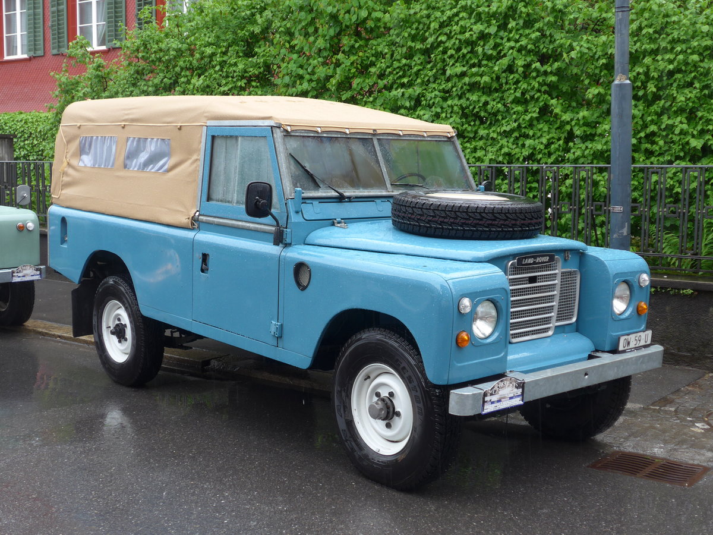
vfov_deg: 31.5
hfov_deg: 41.2
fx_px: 947
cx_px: 356
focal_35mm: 46
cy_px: 268
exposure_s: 1/80
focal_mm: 9.5
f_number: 3
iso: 80
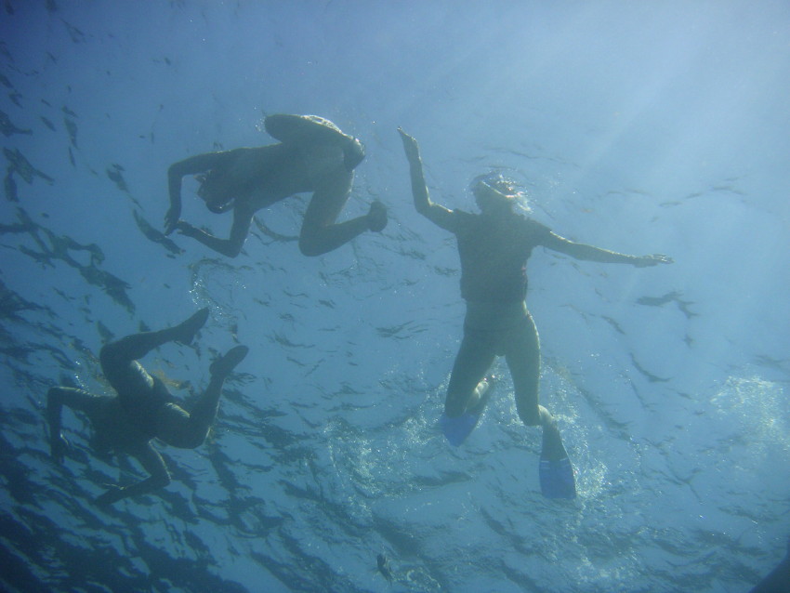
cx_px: 395
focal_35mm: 38
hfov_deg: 49.0
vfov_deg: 37.7
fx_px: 867
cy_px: 296
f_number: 2.8
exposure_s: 1/750
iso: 50
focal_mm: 6
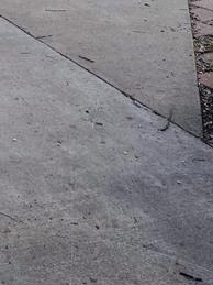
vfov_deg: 22.2
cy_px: -107
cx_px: -70
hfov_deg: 17.8
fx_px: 632
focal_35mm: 77
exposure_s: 1/487
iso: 32
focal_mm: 4.25
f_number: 1.8
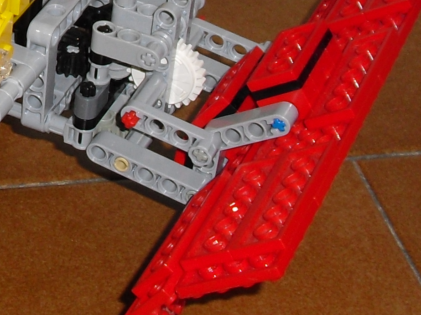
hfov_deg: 12.3
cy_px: -123
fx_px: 1897
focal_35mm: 156
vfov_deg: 9.3
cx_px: -122
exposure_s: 1/60
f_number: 3.1
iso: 100
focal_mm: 6.3
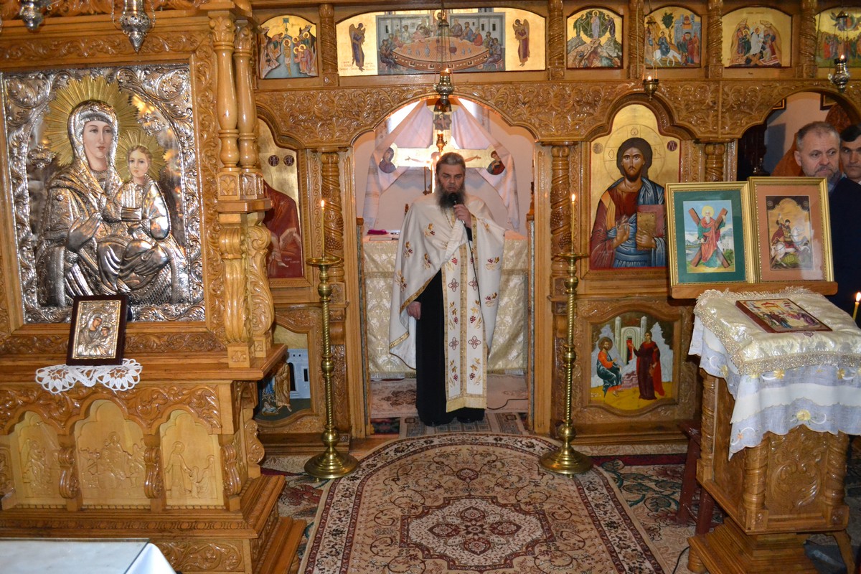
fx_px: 646
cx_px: 430
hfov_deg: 67.4
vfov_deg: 47.9
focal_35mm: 27
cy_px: 287
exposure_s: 1/60
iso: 3200
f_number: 3.5
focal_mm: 18
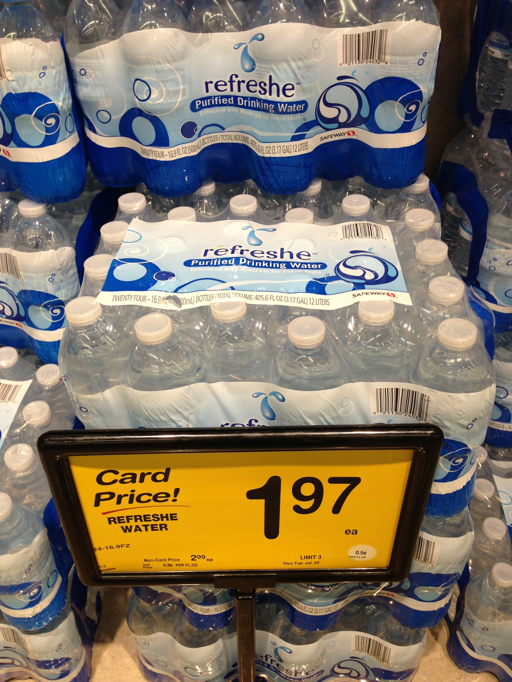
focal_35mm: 33
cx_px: 256
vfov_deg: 55.4
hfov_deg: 42.9
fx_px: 651
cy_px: 341
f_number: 2.4
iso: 50
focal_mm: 4.13
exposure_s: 1/40
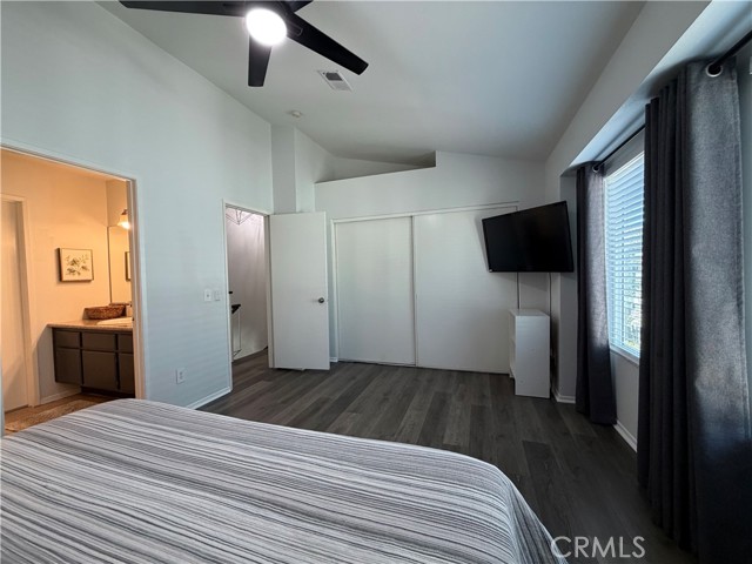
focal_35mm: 14
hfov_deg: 102.1
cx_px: 376
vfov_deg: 85.7
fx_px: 304
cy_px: 282
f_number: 2.2
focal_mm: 2.22
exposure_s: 1/120
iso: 250
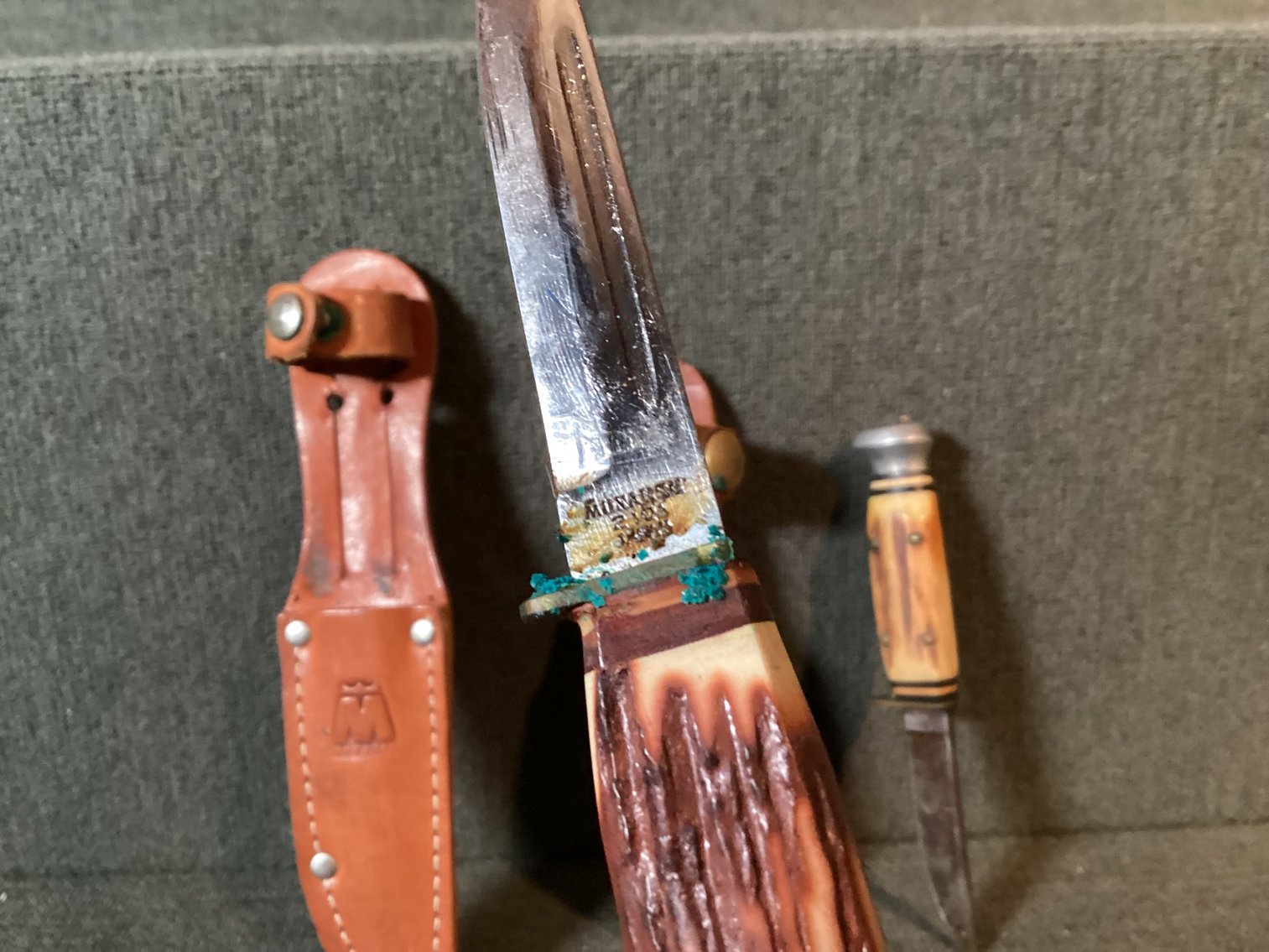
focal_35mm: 31
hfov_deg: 58.3
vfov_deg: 45.4
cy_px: 476
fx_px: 1137
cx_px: 634
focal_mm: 3.3
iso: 400
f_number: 2.4
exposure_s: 1/40
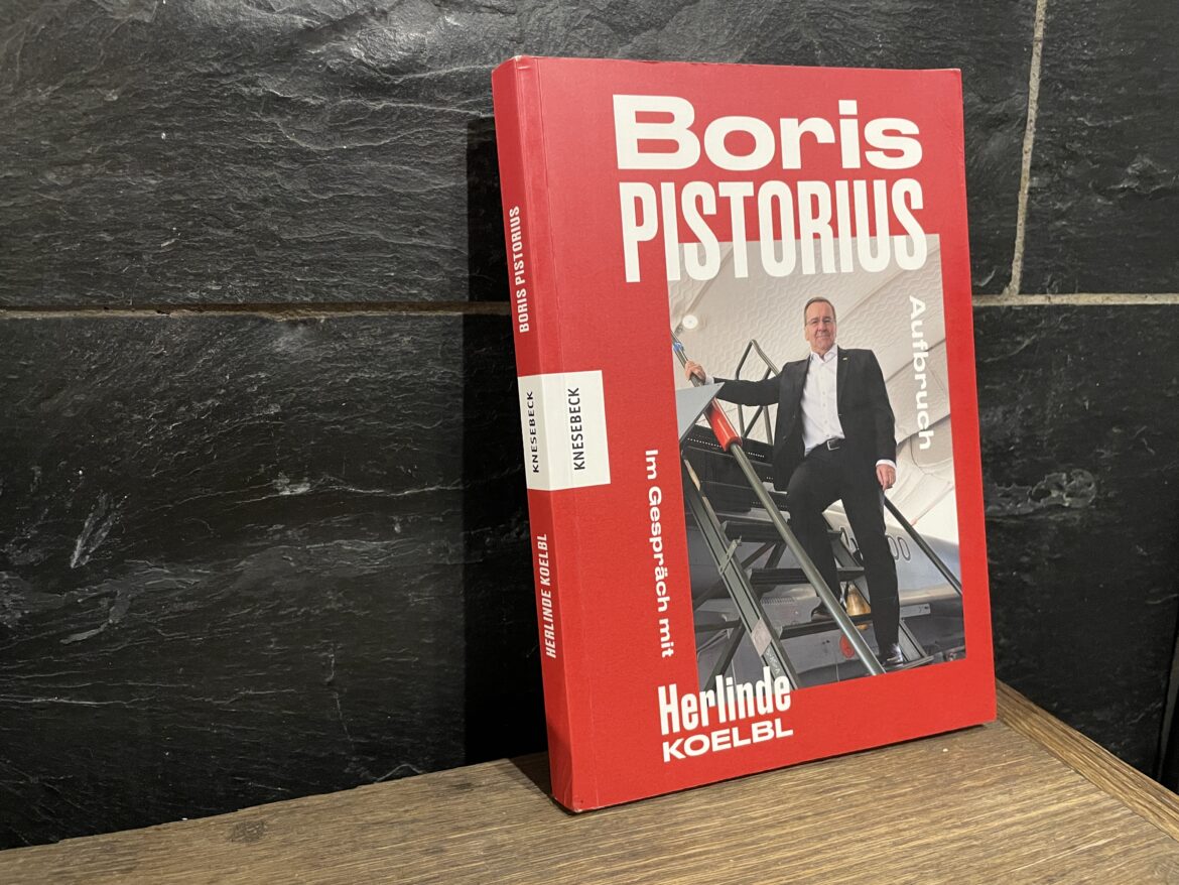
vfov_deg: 53.1
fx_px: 886
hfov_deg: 67.3
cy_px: 442
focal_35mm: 26
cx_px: 590
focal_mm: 4.2
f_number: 1.6
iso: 500
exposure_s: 1/50
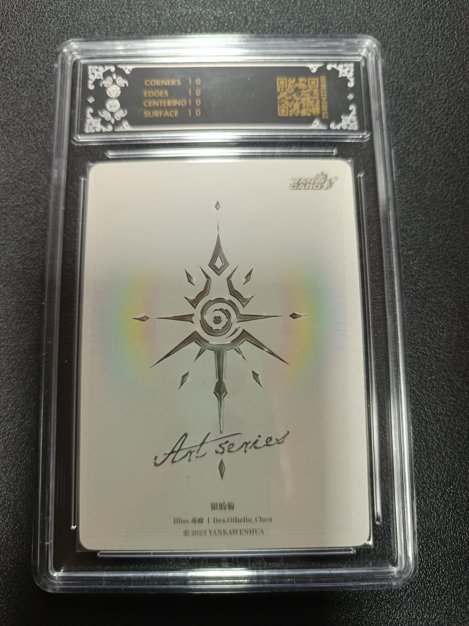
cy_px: 313
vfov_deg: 71.6
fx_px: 434
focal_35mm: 24
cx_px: 234
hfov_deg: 56.8
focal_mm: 5.31
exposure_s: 1/50
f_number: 1.7
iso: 941
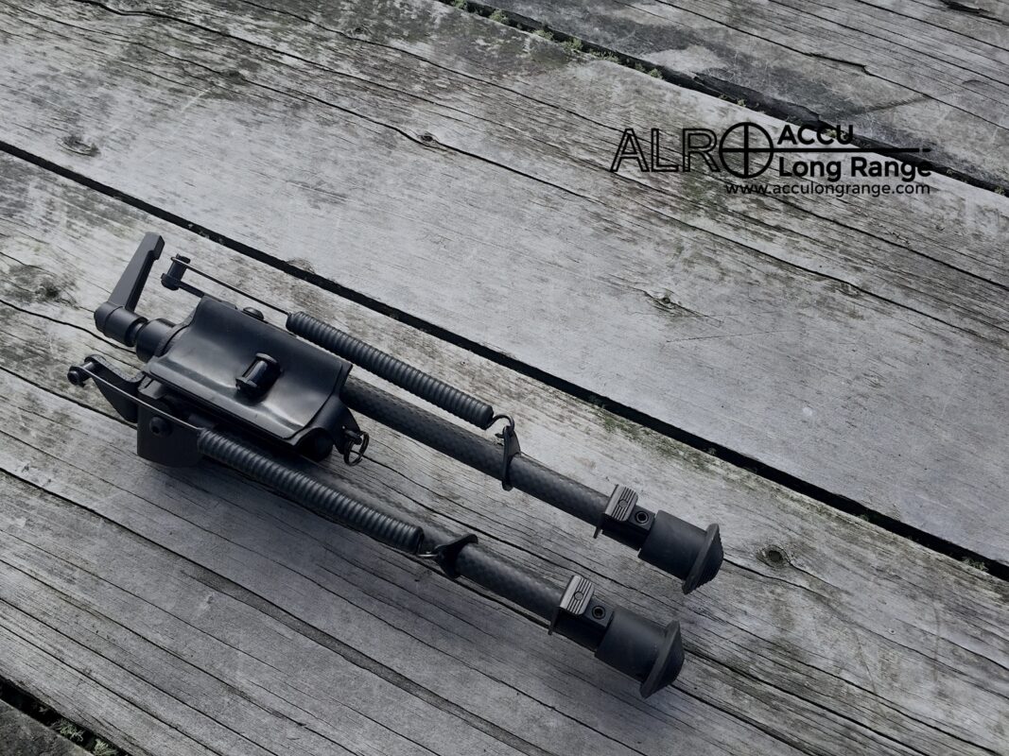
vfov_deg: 48.2
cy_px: 378
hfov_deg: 61.7
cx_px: 504
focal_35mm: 29
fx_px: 845
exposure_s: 1/391
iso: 32
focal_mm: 4.15
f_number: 2.2
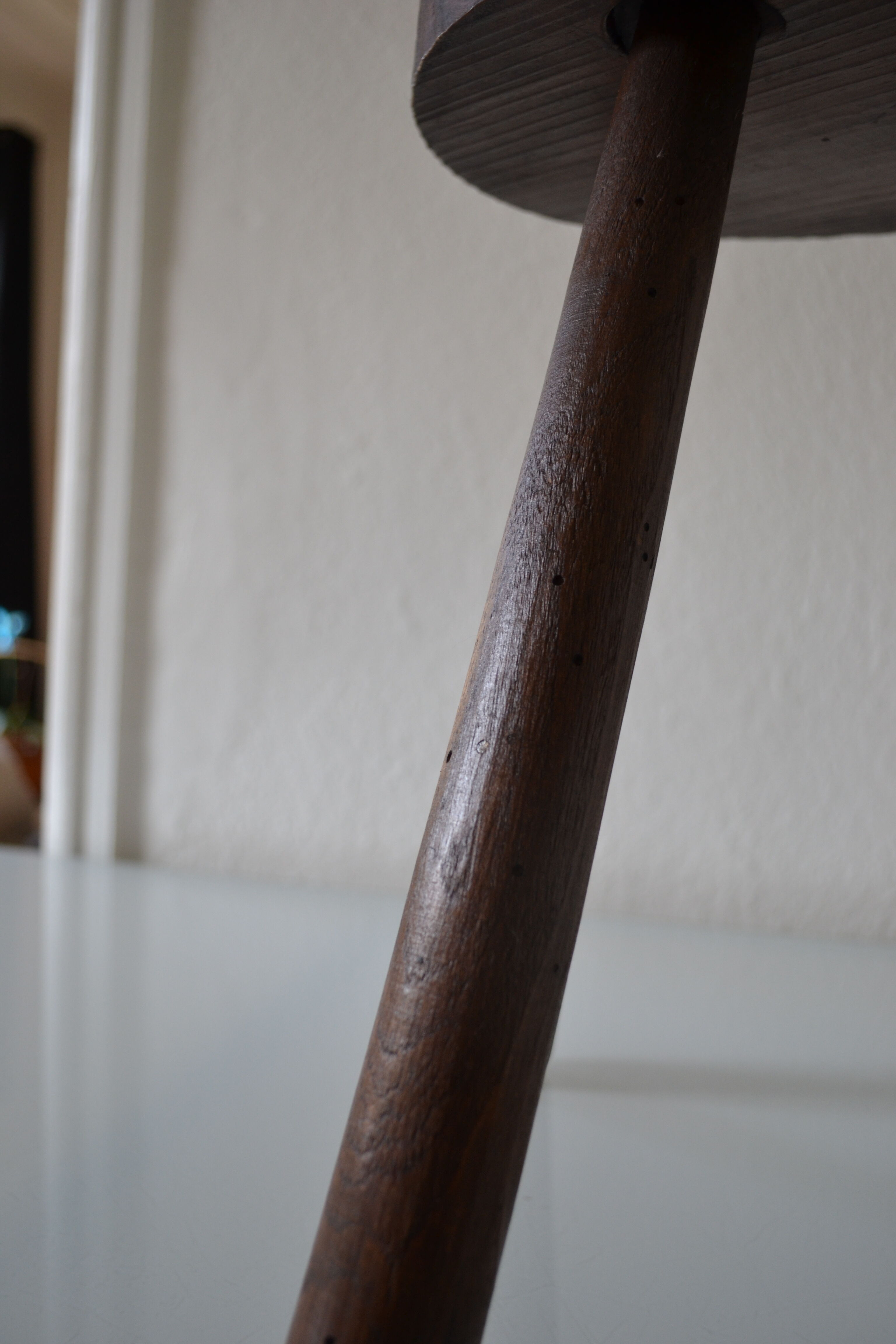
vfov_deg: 57.2
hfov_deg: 40.0
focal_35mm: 33
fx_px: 1232
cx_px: 448
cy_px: 672
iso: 400
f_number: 3.8
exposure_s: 1/50
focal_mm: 22
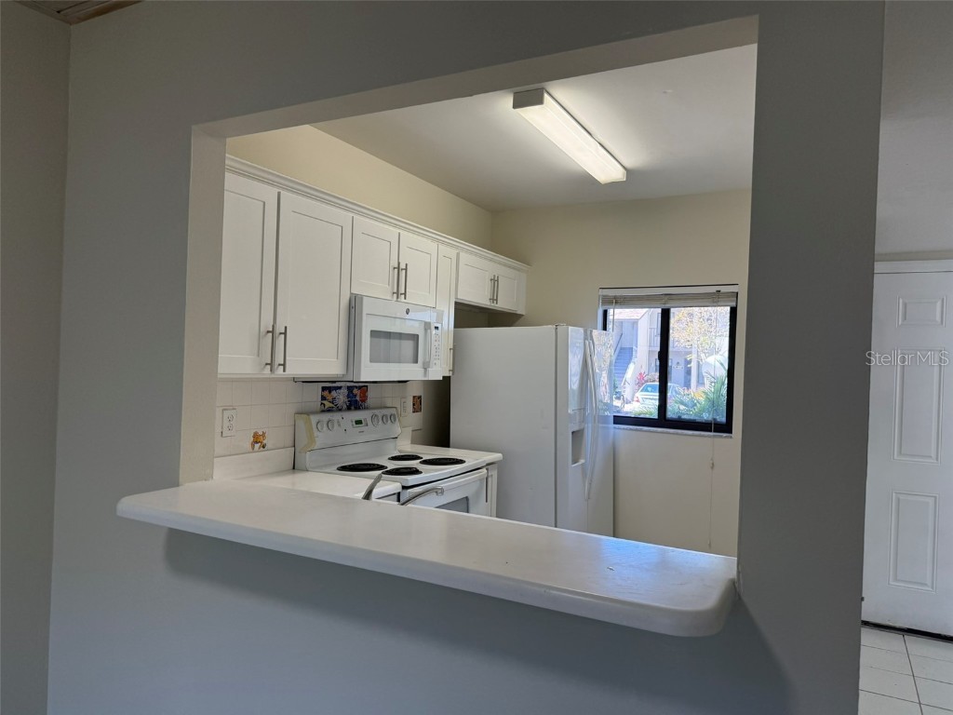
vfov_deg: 56.8
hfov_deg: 71.6
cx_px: 476
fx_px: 661
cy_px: 358
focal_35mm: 24
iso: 125
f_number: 1.78
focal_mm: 6.76
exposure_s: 1/240
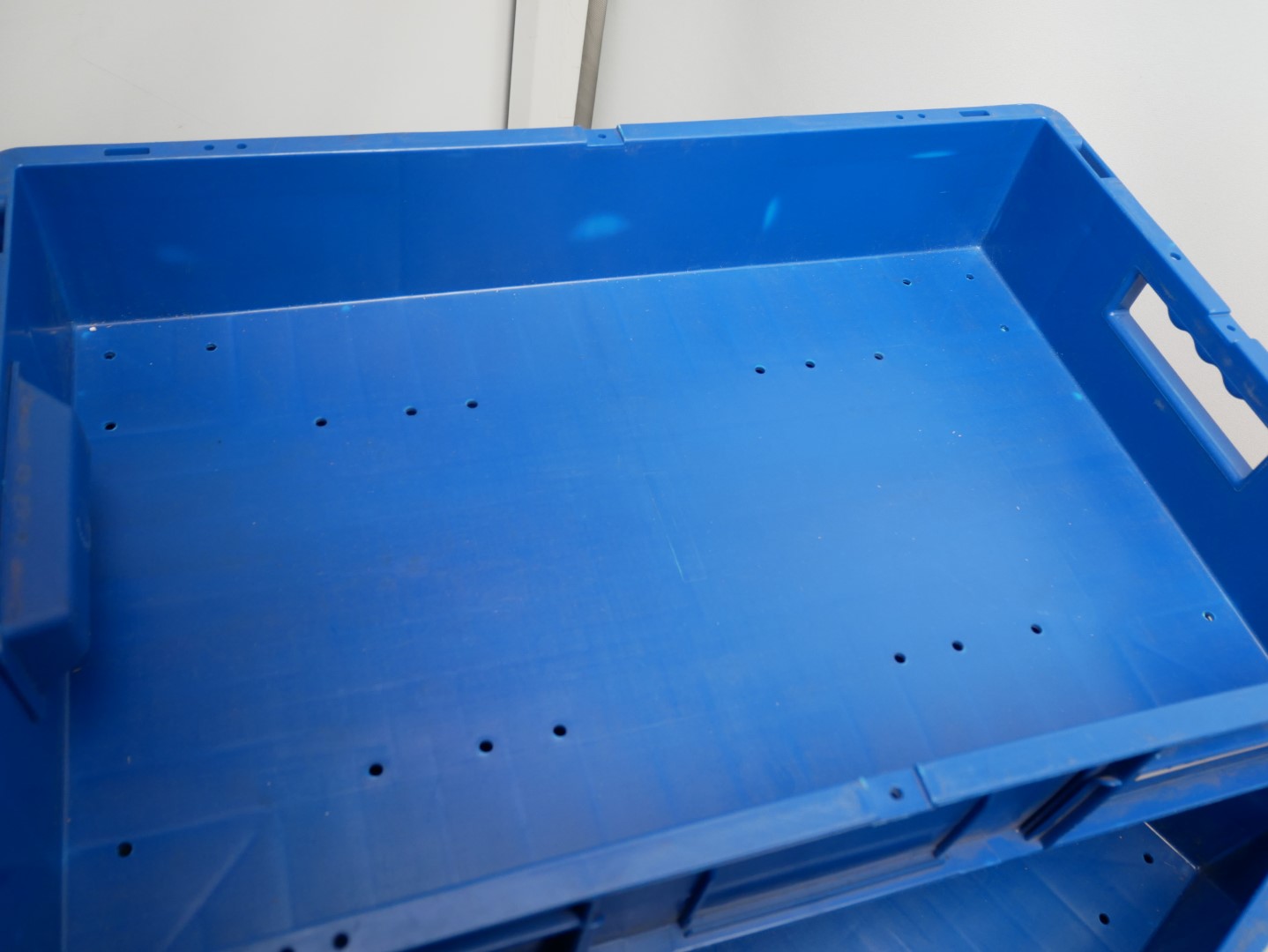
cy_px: 476
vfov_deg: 46.8
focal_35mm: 30
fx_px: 1099
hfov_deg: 59.9
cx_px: 634
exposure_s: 1/60
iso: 400
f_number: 3.7
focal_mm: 15
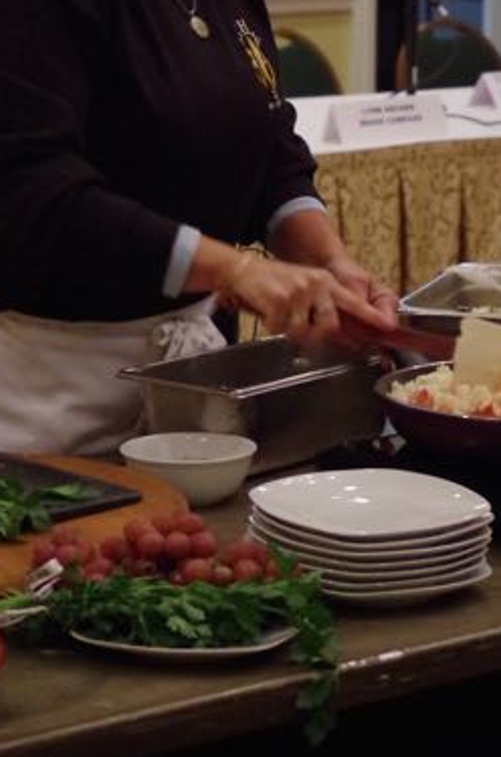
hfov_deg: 9.7
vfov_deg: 14.6
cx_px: 275
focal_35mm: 140
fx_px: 2939
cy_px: 121
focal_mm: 55
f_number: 5.6
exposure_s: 1/80
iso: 6400
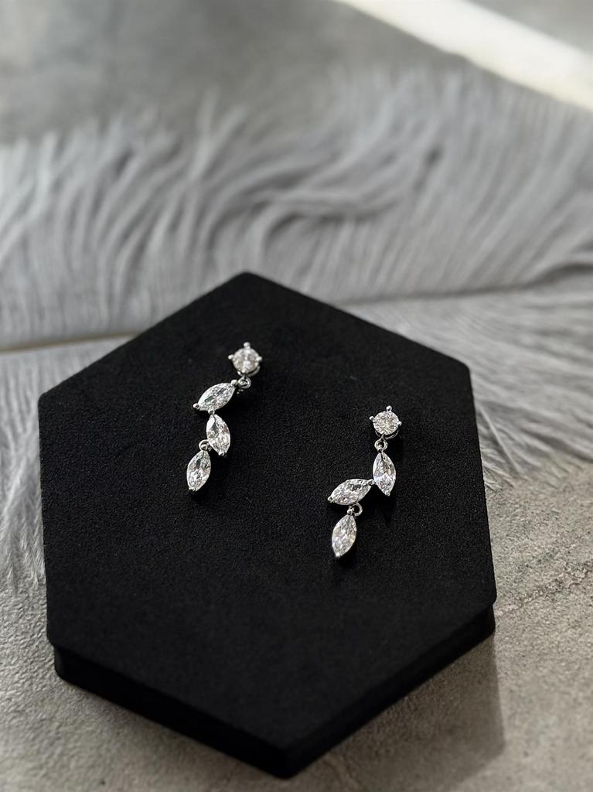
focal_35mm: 48
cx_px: 296
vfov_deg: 39.7
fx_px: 1097
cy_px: 396
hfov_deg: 30.2
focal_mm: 6.76
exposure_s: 1/139
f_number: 1.78
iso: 64
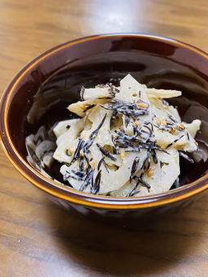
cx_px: 122
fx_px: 248
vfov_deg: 58.2
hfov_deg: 45.3
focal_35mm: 31
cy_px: 129
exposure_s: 1/60
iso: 320
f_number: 1.8
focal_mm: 4.25
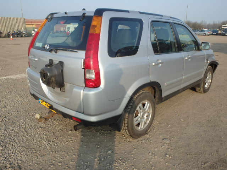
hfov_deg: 63.4
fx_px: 184
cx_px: 114
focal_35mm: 28
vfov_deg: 49.7
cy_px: 85
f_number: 3.9
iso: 125
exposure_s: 1/400
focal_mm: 5
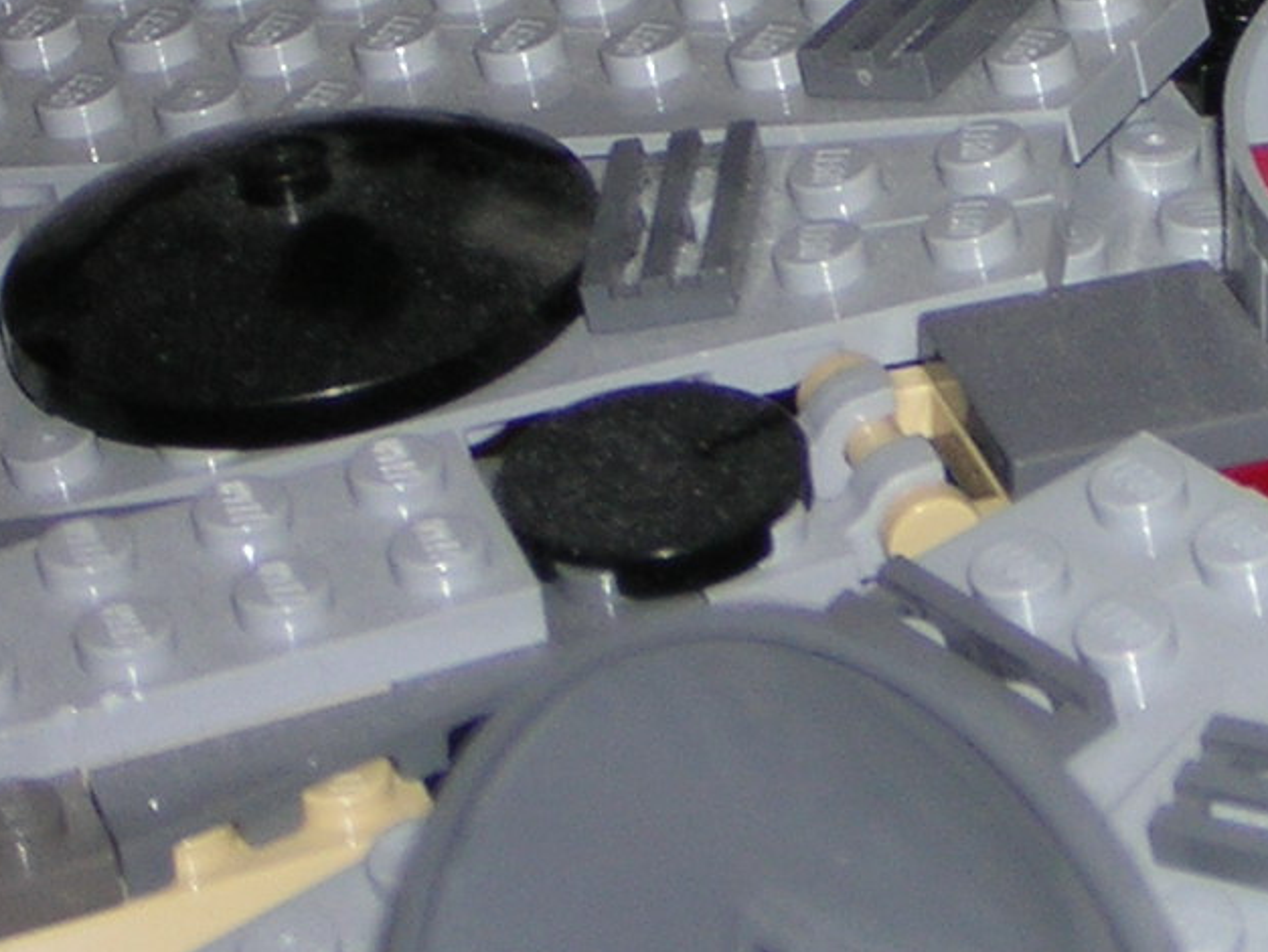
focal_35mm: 276
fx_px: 10114
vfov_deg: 5.4
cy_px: -65
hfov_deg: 7.1
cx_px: 1444
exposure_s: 1/60.1
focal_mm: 14.1
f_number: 4.7
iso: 50
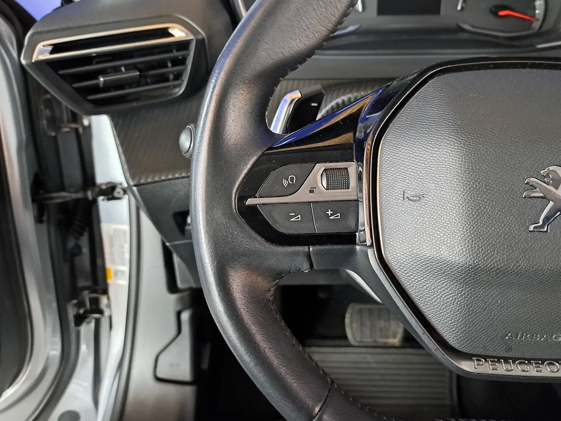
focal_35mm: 24
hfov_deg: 71.6
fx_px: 389
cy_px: 210
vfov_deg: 56.8
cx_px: 280
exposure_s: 1/25
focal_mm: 5.23
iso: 640
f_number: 1.8
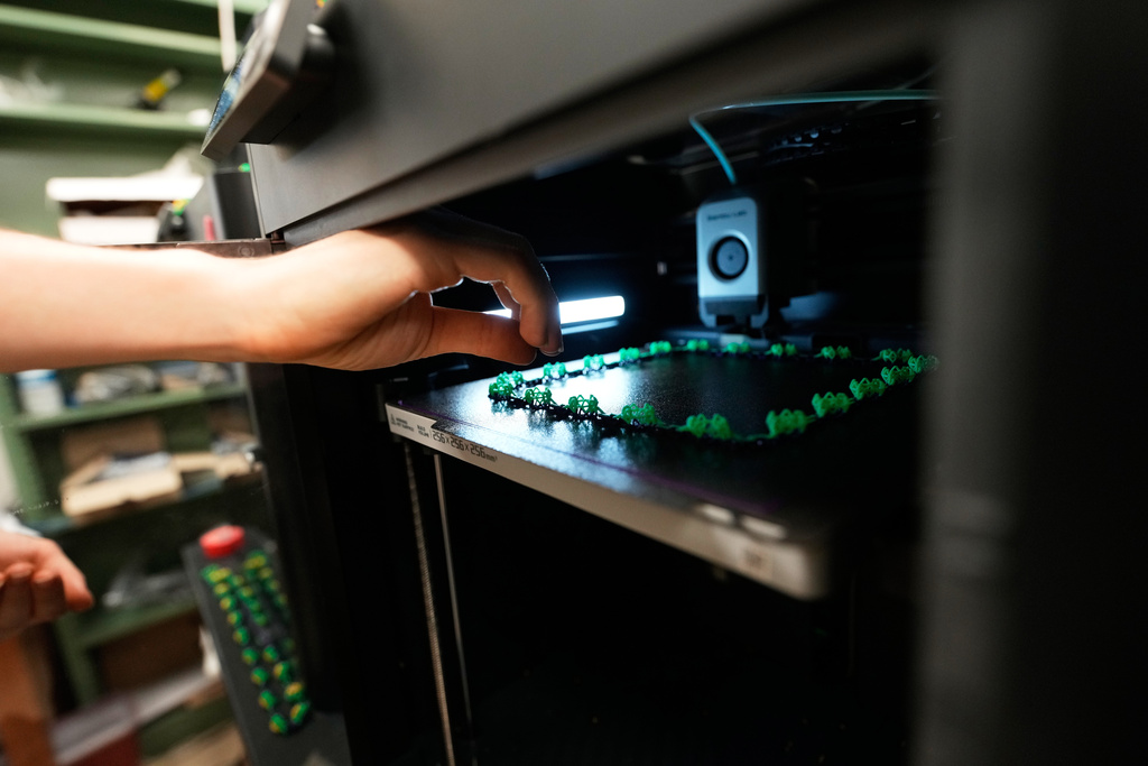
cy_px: 383
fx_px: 574
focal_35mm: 18
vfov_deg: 67.4
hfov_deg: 90.0
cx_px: 574
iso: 2500
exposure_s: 1/160
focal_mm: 18
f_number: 2.8
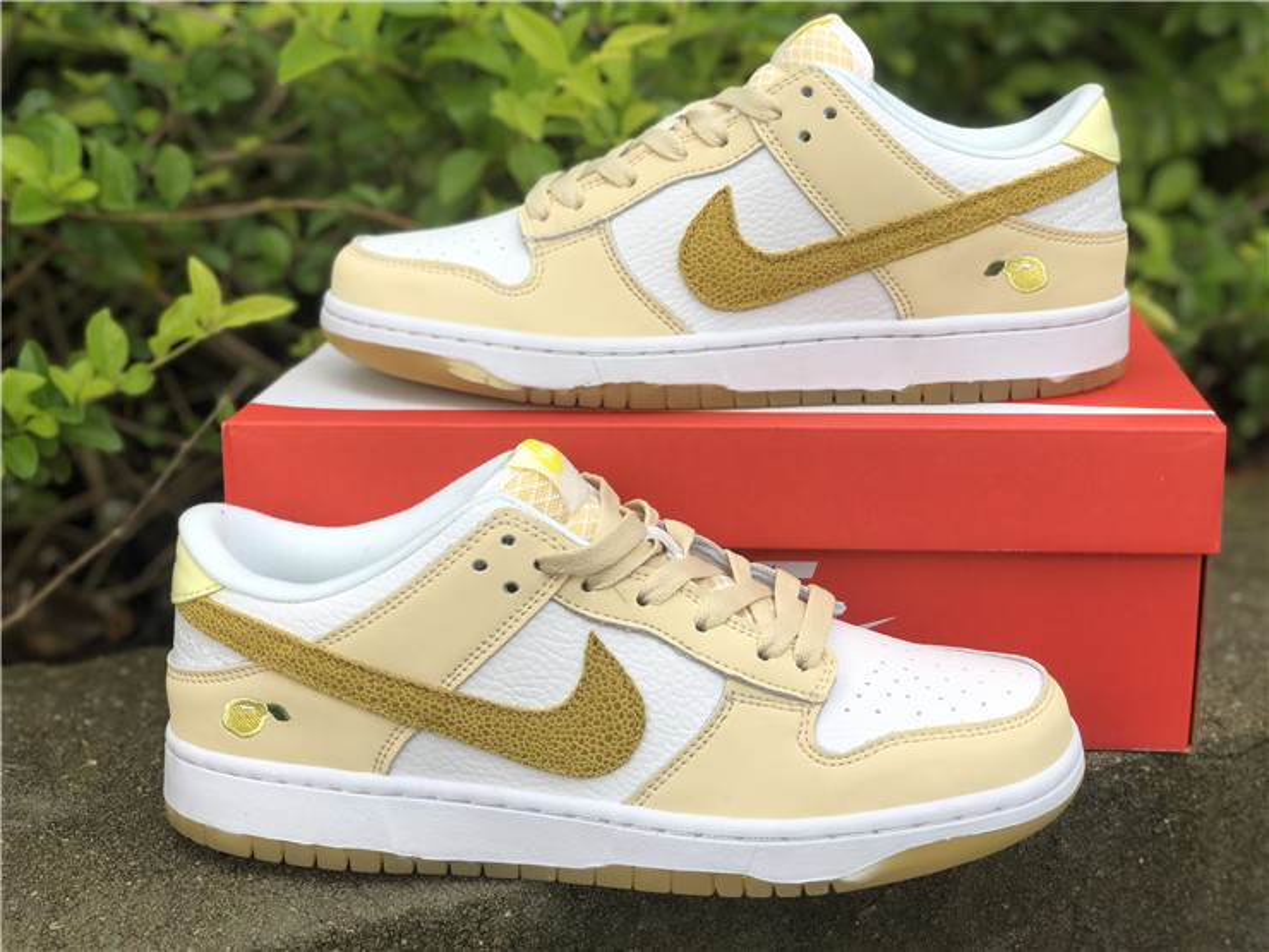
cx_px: 634
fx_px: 1906
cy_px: 476
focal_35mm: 52
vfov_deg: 28.0
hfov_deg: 36.8
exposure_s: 1/152
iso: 16
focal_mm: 6
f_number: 2.4
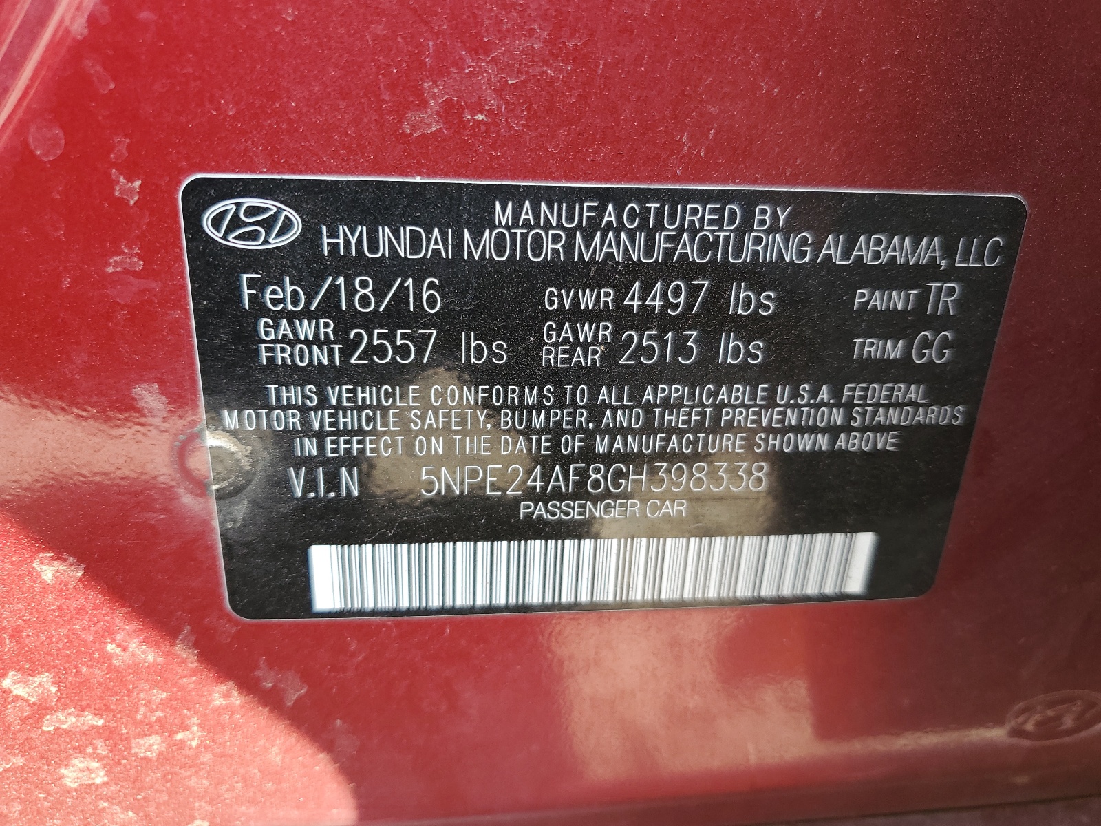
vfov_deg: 53.1
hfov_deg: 67.3
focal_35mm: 26
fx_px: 827
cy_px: 413
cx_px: 550
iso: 50
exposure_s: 1/127
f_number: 1.5
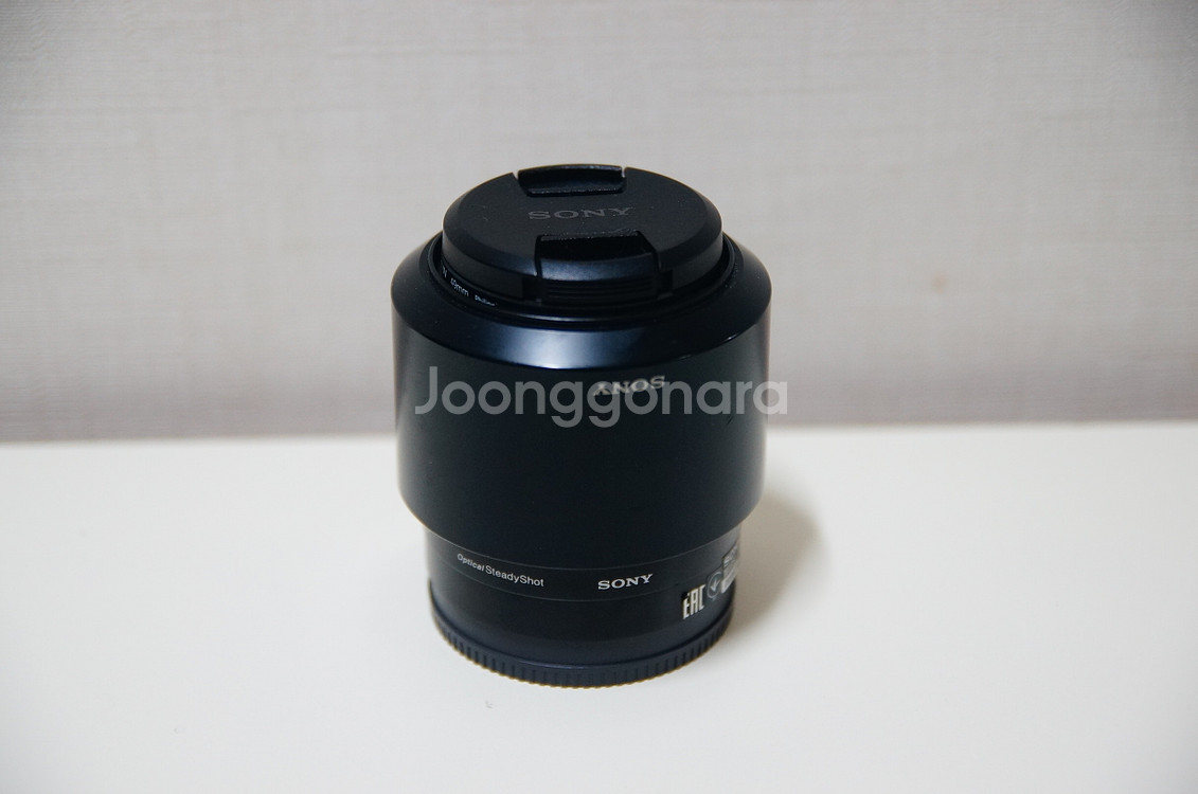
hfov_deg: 27.0
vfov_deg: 18.1
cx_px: 599
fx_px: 2492
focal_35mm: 75
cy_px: 397
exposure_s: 1/80
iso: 800
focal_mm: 50
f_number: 2.8
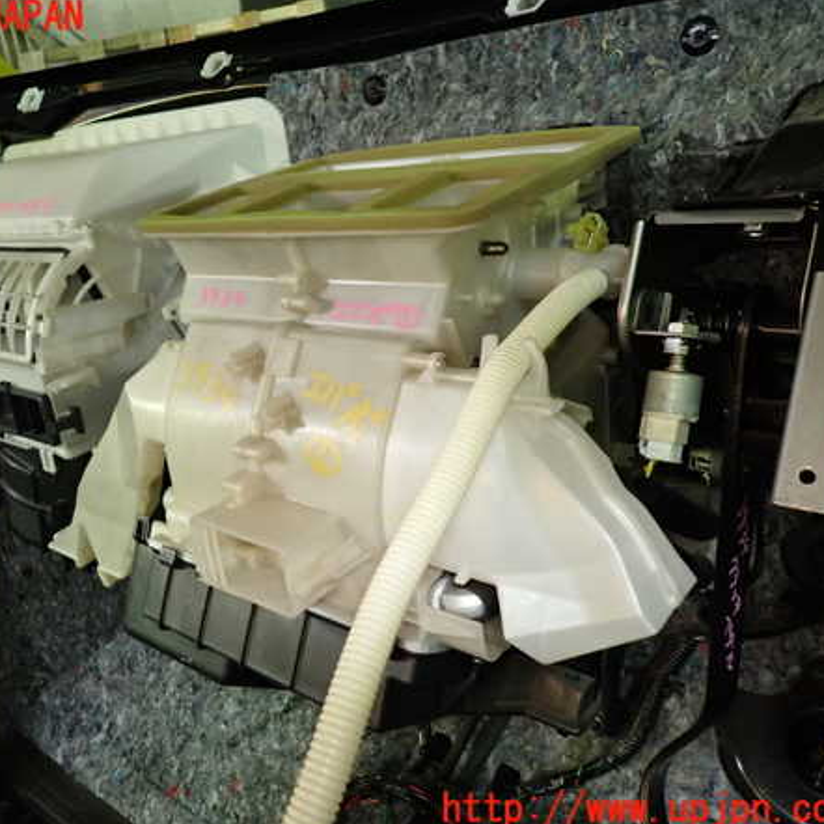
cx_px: 304
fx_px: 808
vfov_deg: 54.0
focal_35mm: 30
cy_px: 414
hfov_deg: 53.4
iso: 250
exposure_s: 1/30
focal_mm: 4.5
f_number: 2
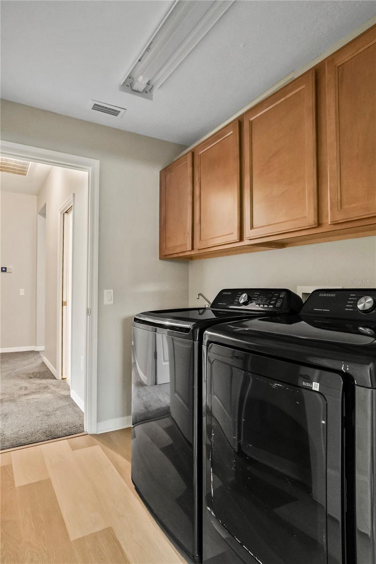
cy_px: 282
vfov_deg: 86.9
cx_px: 188
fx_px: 298
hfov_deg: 64.6
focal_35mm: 19
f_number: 6.3
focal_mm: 13
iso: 1250
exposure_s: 1/1.25
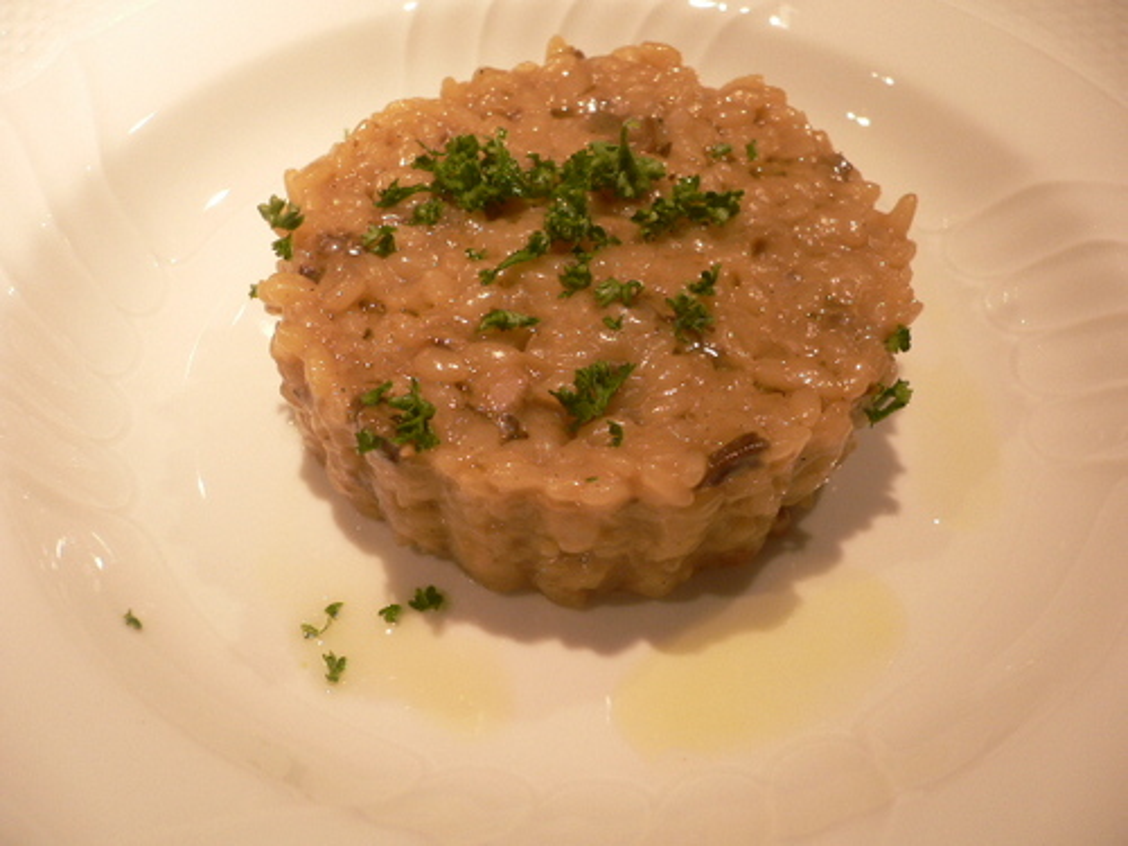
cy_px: 423
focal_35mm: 35
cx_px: 564
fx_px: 1141
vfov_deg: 40.7
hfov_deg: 52.6
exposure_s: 1/80
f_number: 2.8
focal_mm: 5.8
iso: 100
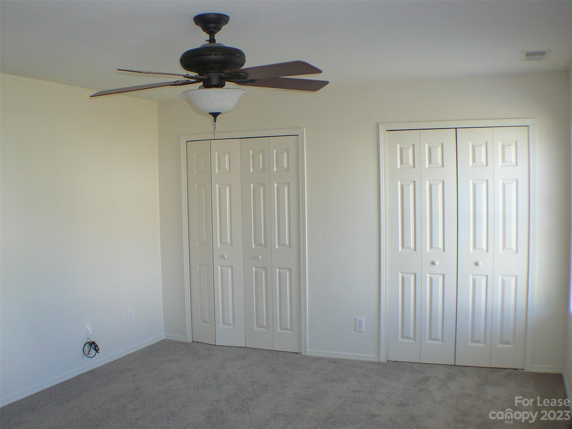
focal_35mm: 47
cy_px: 214
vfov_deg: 30.9
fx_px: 777
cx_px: 286
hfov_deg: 40.4
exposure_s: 1/30
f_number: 3.3
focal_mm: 7
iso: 125
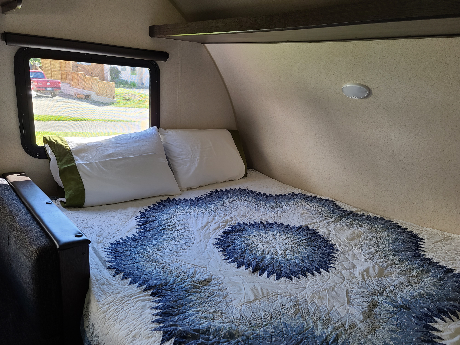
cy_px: 172
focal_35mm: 25
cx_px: 230
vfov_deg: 54.9
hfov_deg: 69.4
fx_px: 332
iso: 64
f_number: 1.8
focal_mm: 7
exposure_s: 1/59
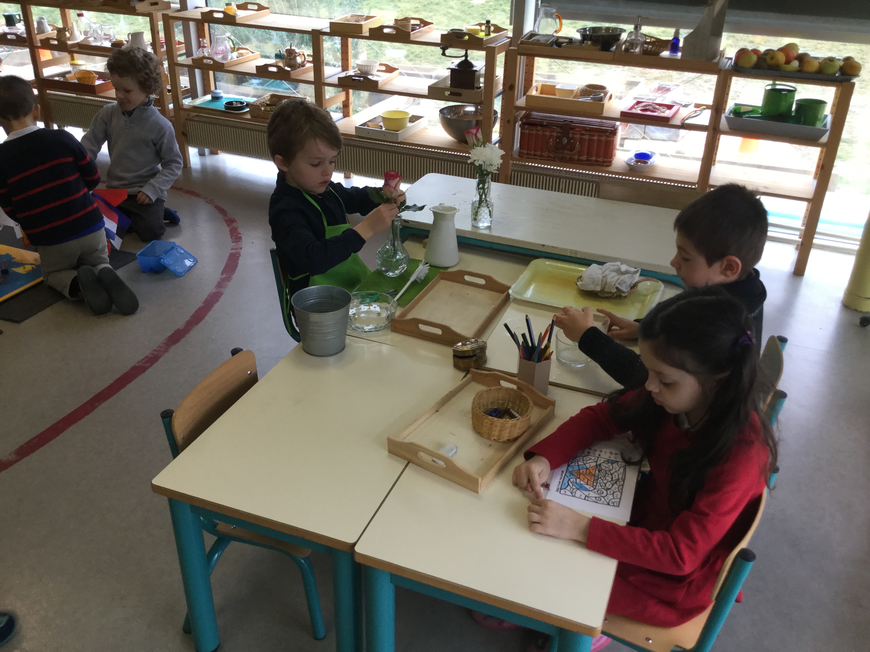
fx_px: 779
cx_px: 435
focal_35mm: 31
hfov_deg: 58.4
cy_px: 326
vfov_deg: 45.4
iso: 32
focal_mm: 3.3
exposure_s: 1/33
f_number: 2.4
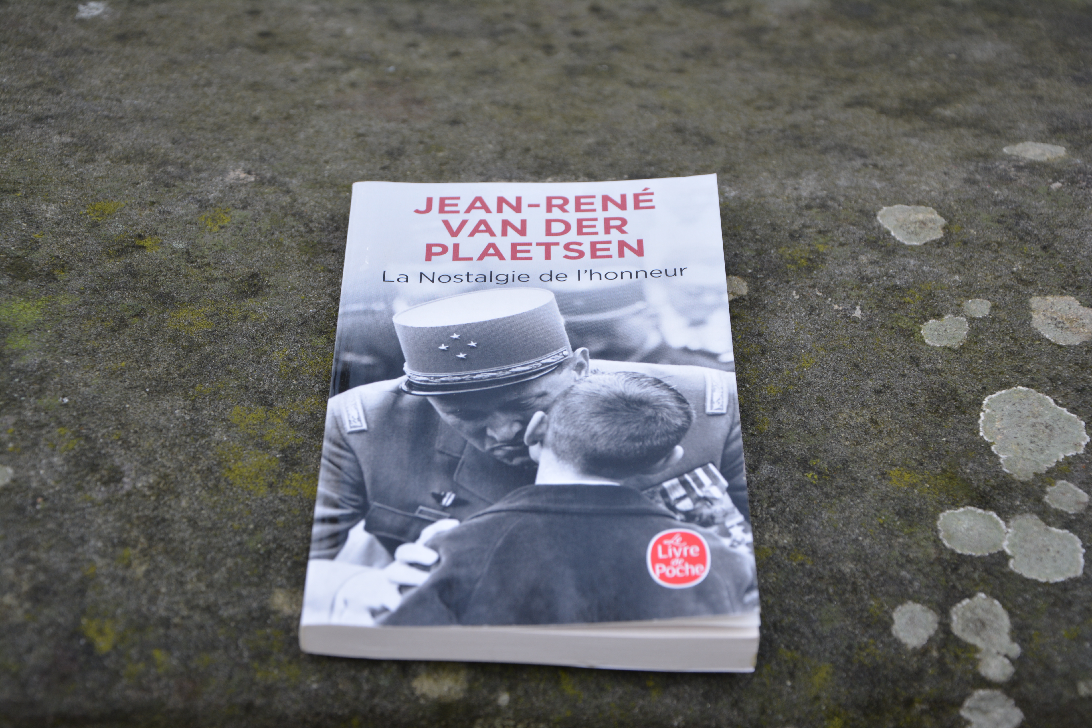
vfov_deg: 18.9
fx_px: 2184
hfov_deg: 28.1
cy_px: 364
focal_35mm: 72
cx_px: 546
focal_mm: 48
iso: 200
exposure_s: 1/125
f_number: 5.6
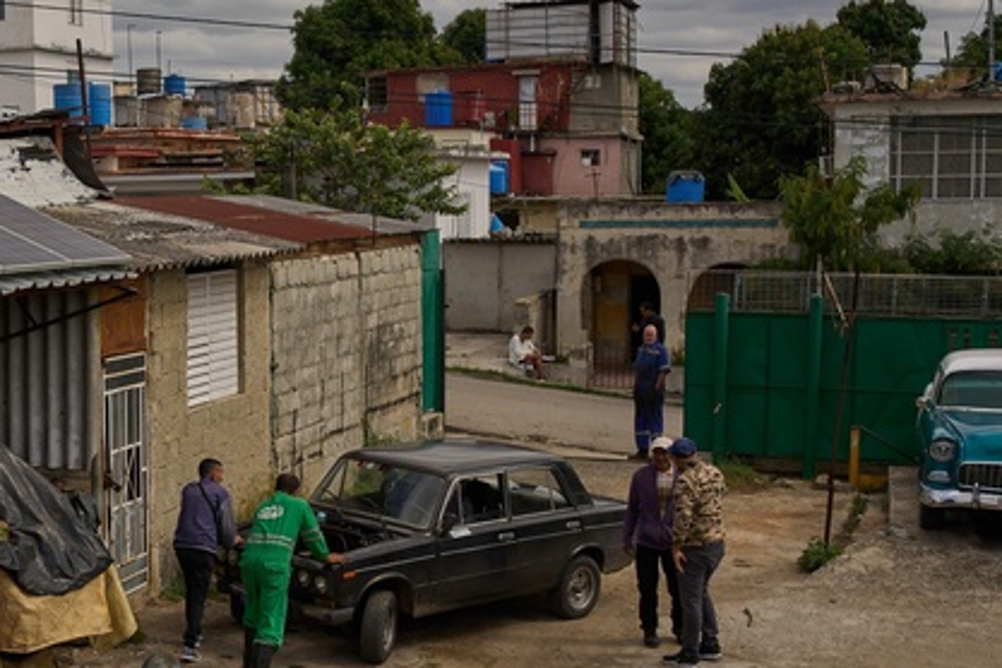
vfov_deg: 22.9
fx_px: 1642
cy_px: 417
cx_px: -34
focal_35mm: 59
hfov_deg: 31.1
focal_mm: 24
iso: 100
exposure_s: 1/800
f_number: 5.6
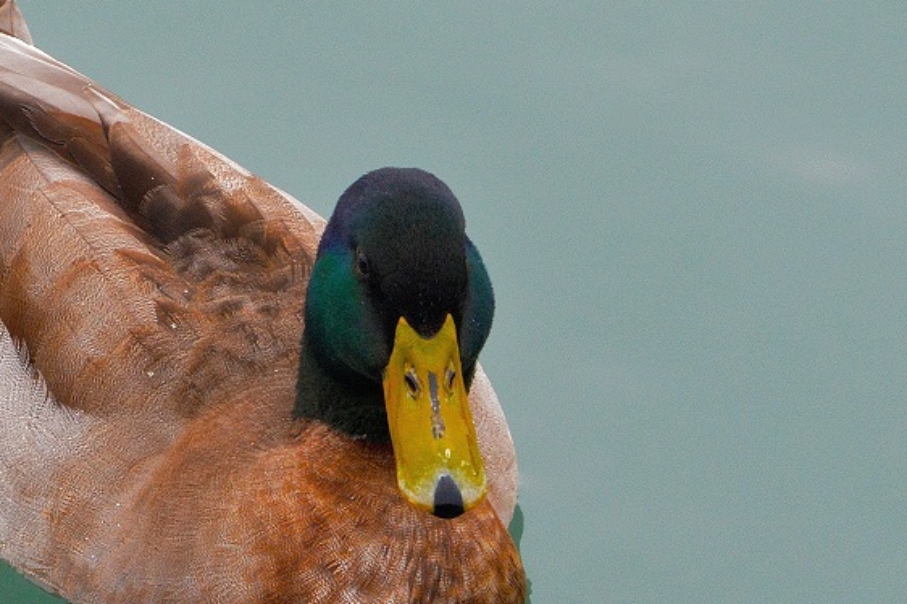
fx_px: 14907
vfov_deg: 2.3
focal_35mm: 592
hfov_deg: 3.5
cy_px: 372
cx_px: 328
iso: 1600
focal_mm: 185
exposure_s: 1/30
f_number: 25
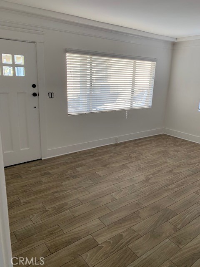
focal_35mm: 26
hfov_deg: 53.1
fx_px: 200
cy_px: 134
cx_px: 100
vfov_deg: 67.3
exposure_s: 1/121
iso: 80
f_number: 1.8
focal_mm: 4.25
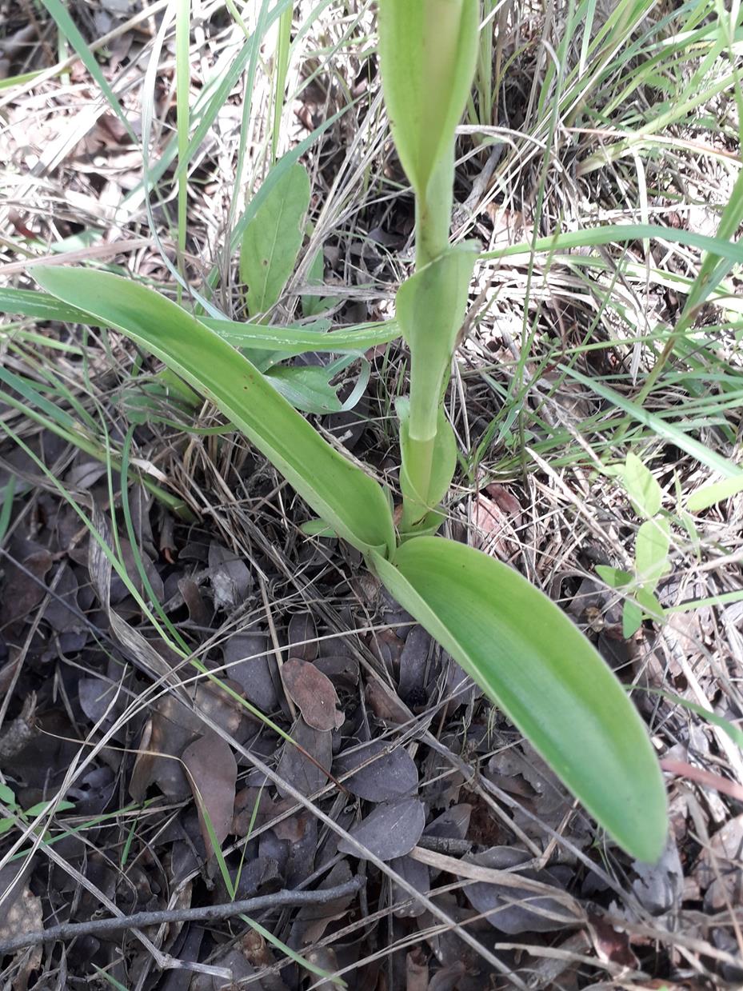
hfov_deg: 51.3
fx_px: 773
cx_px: 372
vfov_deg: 65.3
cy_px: 496
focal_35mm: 27
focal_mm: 3.6
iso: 40
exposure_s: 1/100
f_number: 1.9
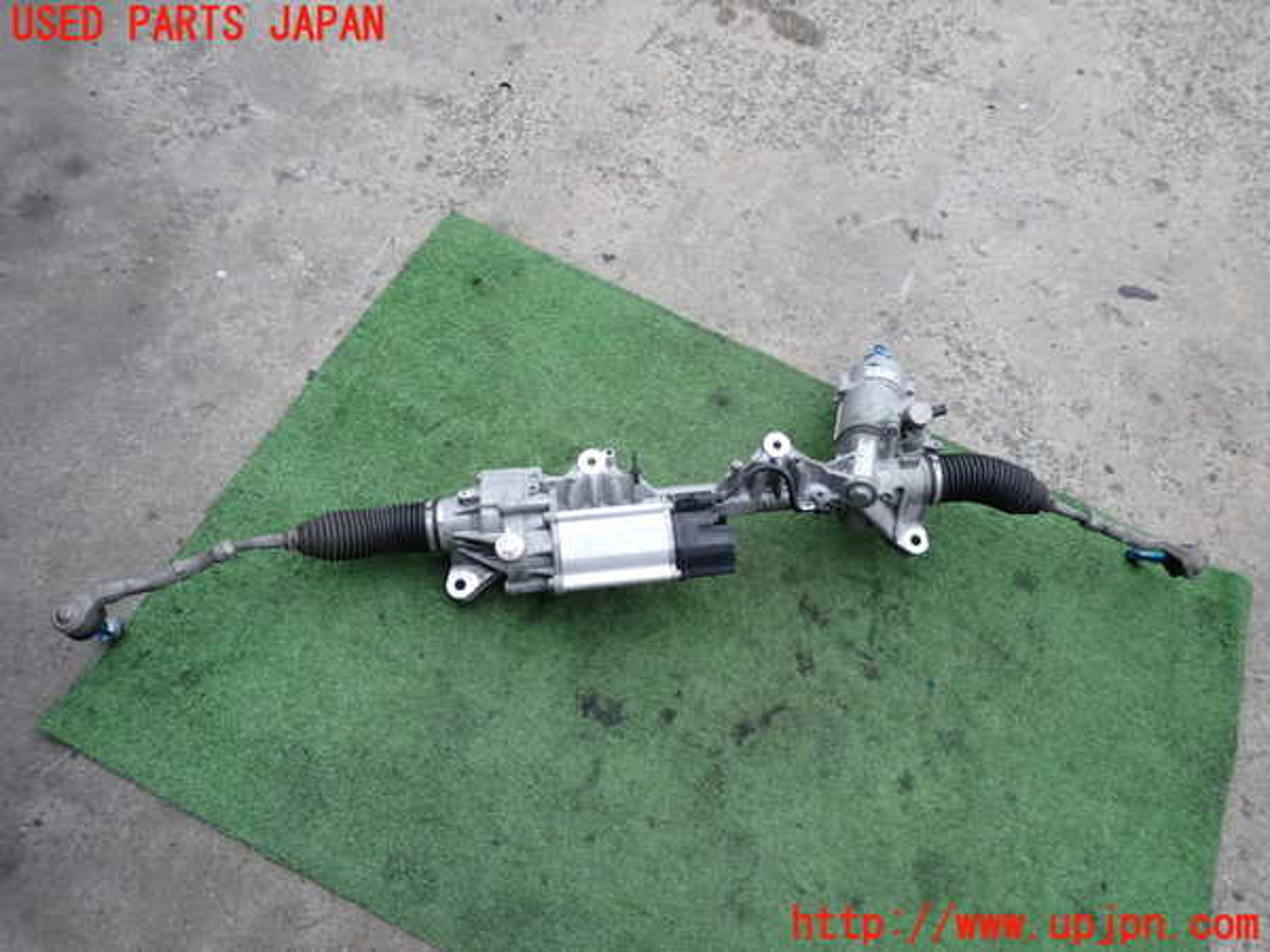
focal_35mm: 25
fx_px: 917
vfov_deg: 54.9
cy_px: 476
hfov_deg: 69.4
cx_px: 635
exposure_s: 1/80
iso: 100
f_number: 2
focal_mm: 4.5
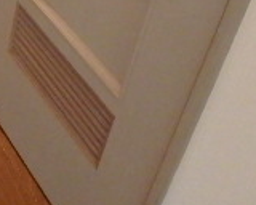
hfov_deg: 19.9
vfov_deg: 17.1
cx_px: -138
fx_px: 621
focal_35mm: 82
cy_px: -93
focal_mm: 3.7
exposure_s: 1/30
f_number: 3.5
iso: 800
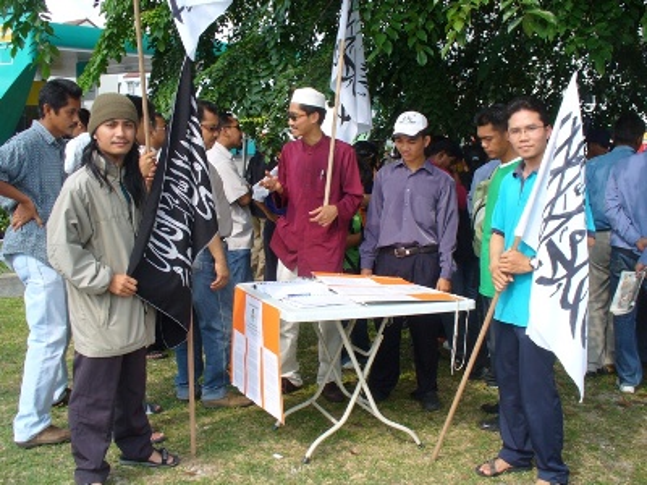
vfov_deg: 38.7
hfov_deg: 50.1
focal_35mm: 37
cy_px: 242
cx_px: 324
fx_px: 692
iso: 80
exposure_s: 1/200
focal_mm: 6.1
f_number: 5.6
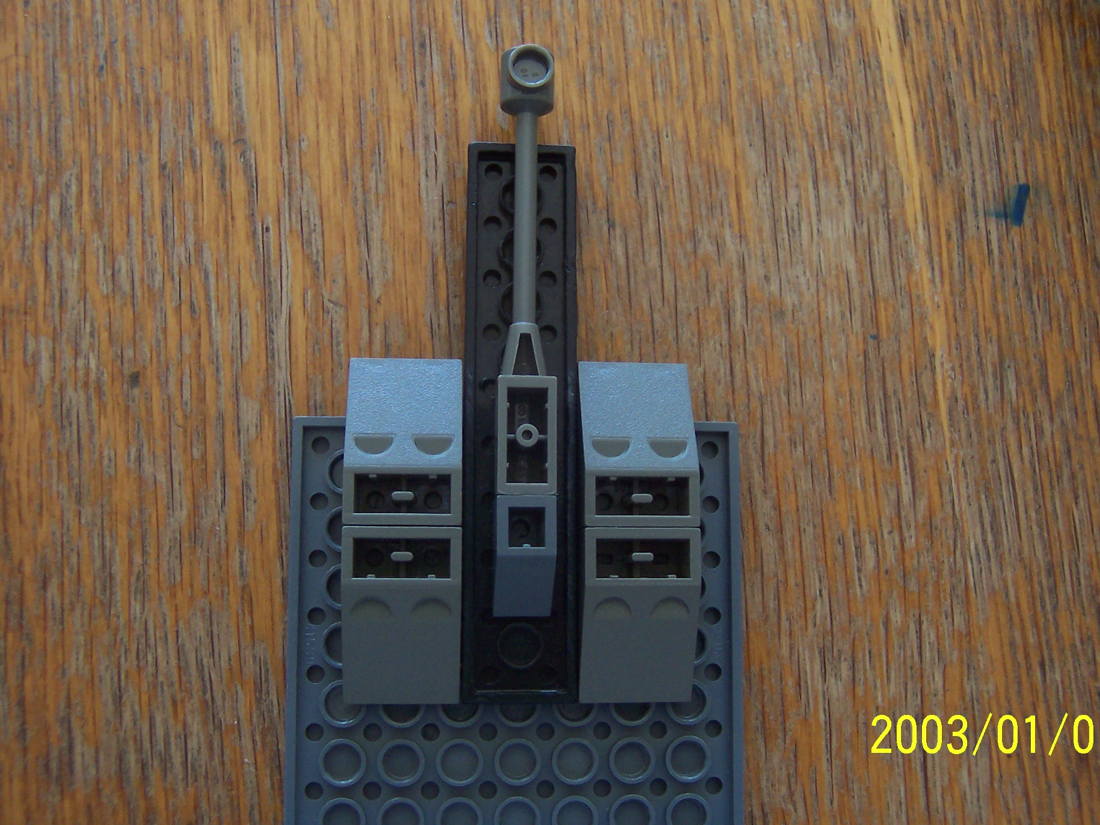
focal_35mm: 40
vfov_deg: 36.0
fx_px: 1271
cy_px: 391
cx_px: 576
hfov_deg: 46.8
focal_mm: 5.6
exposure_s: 1/30
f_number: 2.8
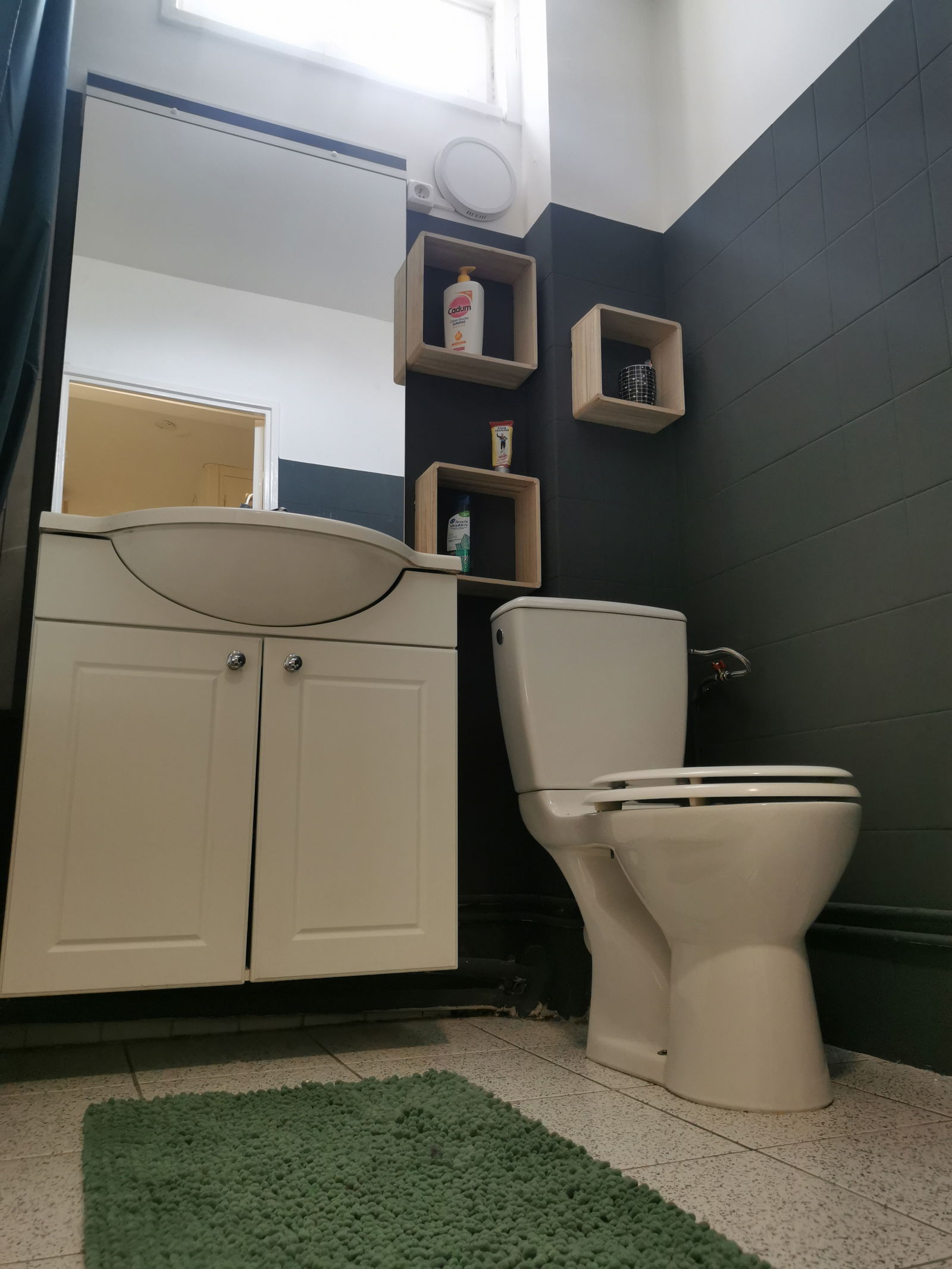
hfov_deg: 51.4
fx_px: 990
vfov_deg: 65.3
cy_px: 634
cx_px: 476
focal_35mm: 27
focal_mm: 5.58
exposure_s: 1/100
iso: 125
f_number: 1.8
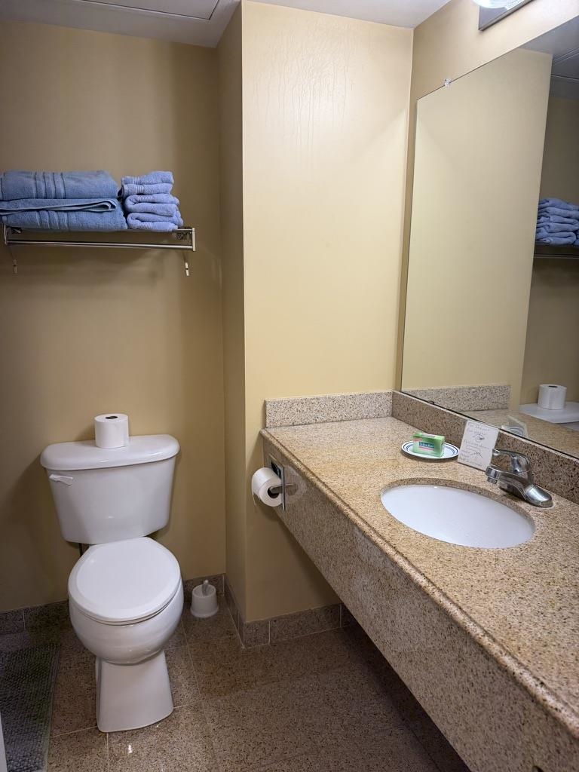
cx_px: 290
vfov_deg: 71.6
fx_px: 535
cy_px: 386
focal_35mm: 24
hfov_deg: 56.8
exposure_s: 1/120
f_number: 1.78
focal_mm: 6.76
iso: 160
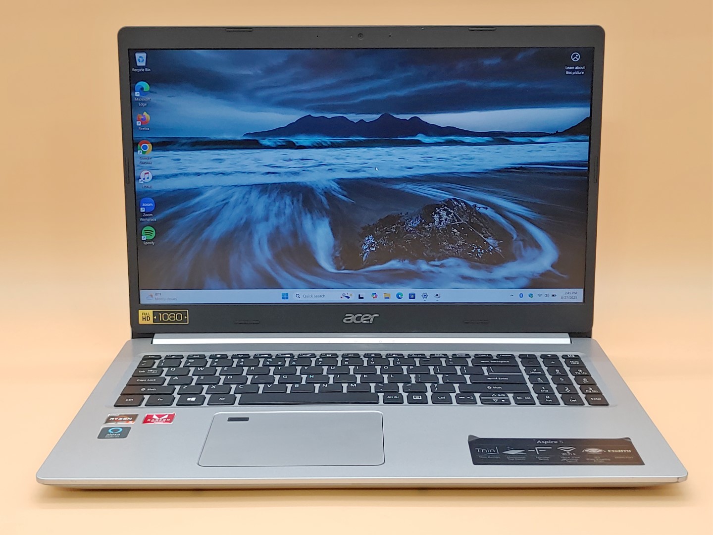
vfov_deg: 29.7
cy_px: 268
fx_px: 1009
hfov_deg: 38.9
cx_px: 356
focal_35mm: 49
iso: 50
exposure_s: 1/60
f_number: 1.8
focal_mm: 4.36
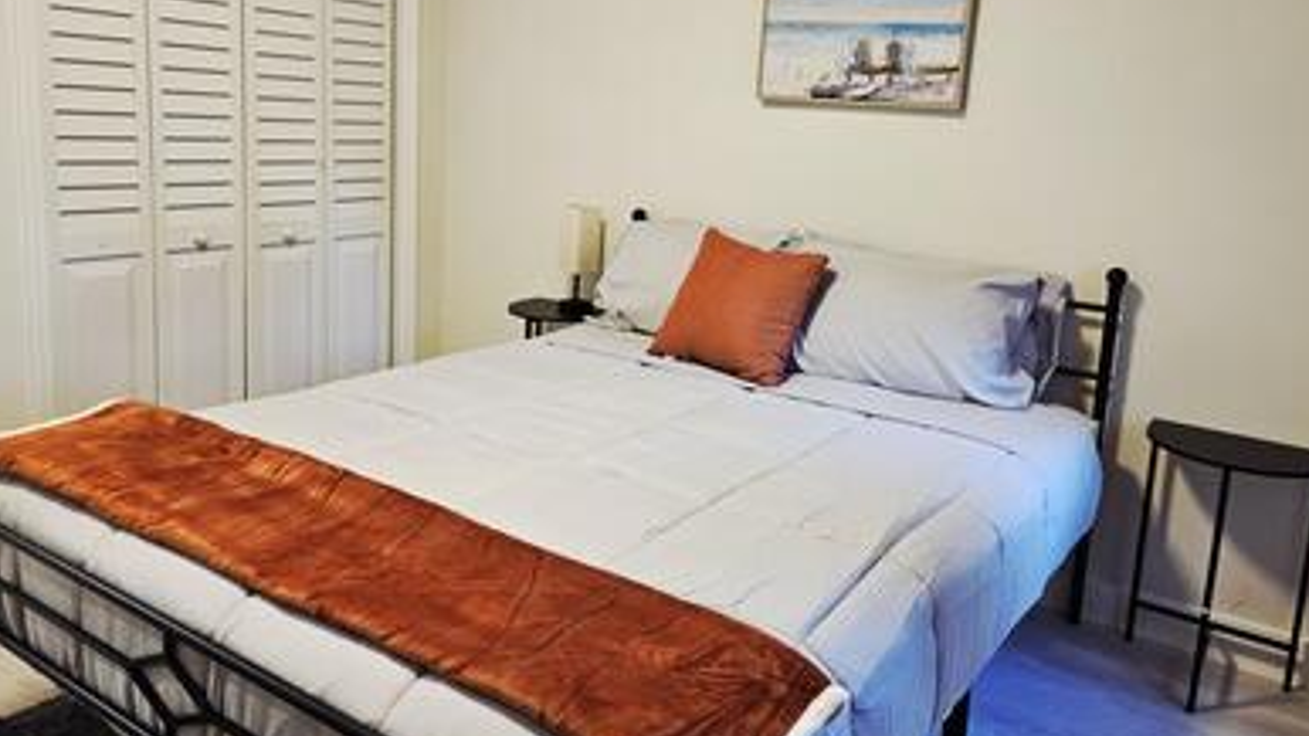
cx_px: 668
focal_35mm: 26
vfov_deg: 44.1
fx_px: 902
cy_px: 292
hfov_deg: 71.9
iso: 640
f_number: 1.8
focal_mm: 5.4
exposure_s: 1/120
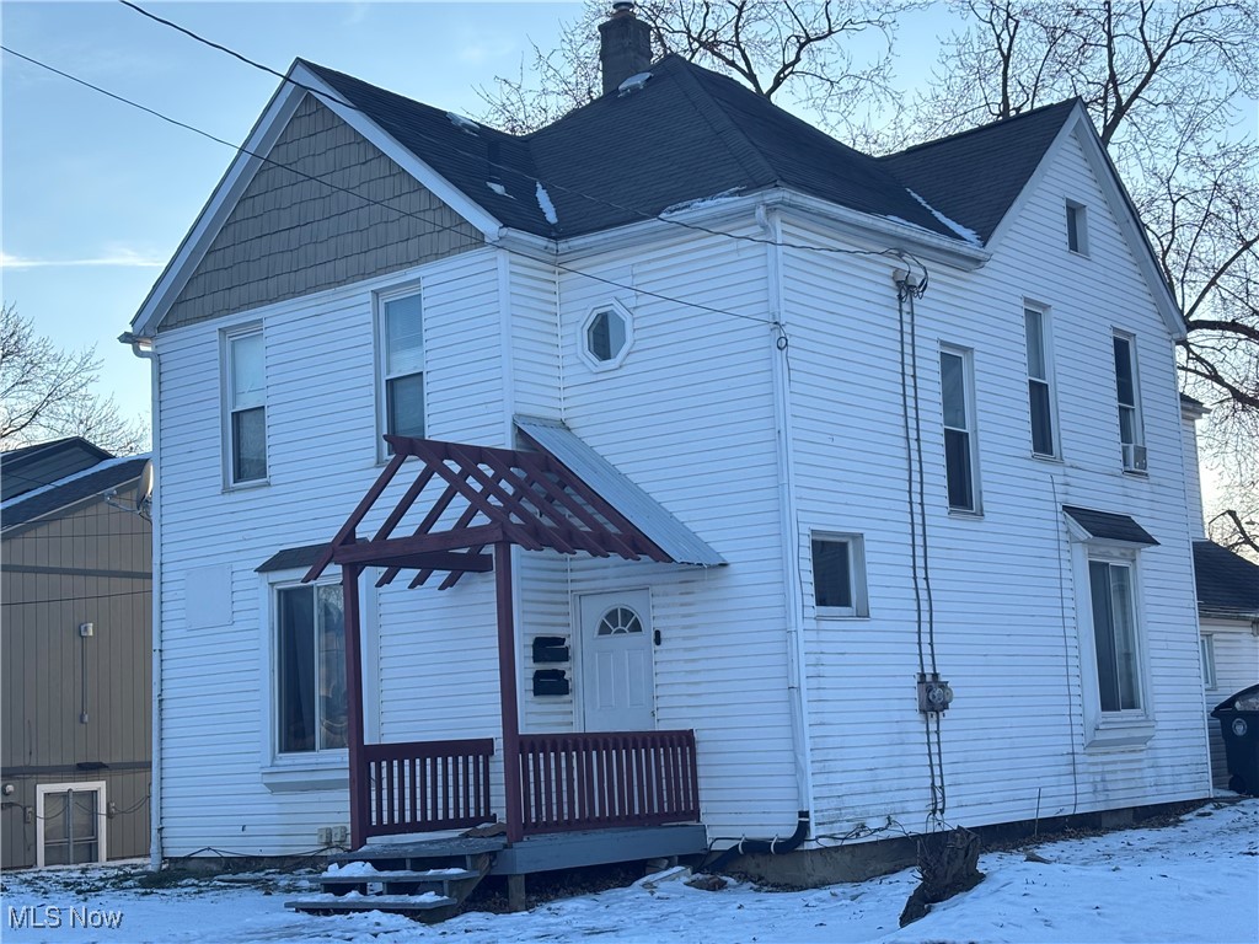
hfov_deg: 36.8
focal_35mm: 52
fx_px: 1891
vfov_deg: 28.0
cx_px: 630
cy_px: 472
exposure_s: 1/872
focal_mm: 5.96
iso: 32
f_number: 1.6
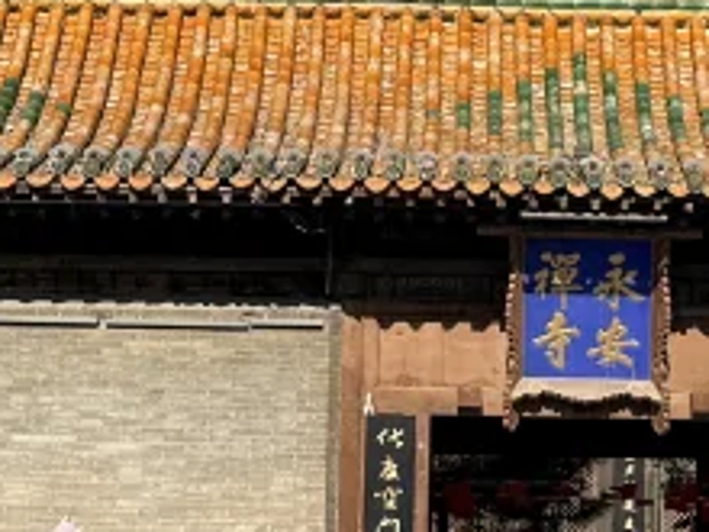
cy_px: 45
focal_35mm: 157
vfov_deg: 9.4
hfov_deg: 12.6
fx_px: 3216
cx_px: 496
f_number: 1.78
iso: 80
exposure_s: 1/6711
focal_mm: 6.76
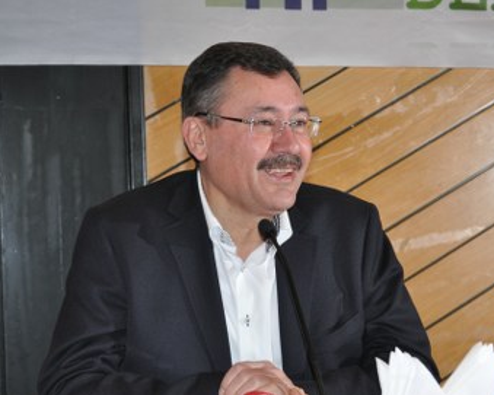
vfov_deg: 15.0
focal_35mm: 103
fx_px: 1500
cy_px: 214
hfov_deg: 18.7
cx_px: 325
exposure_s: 1/60
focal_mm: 55
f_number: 5.6
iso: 800
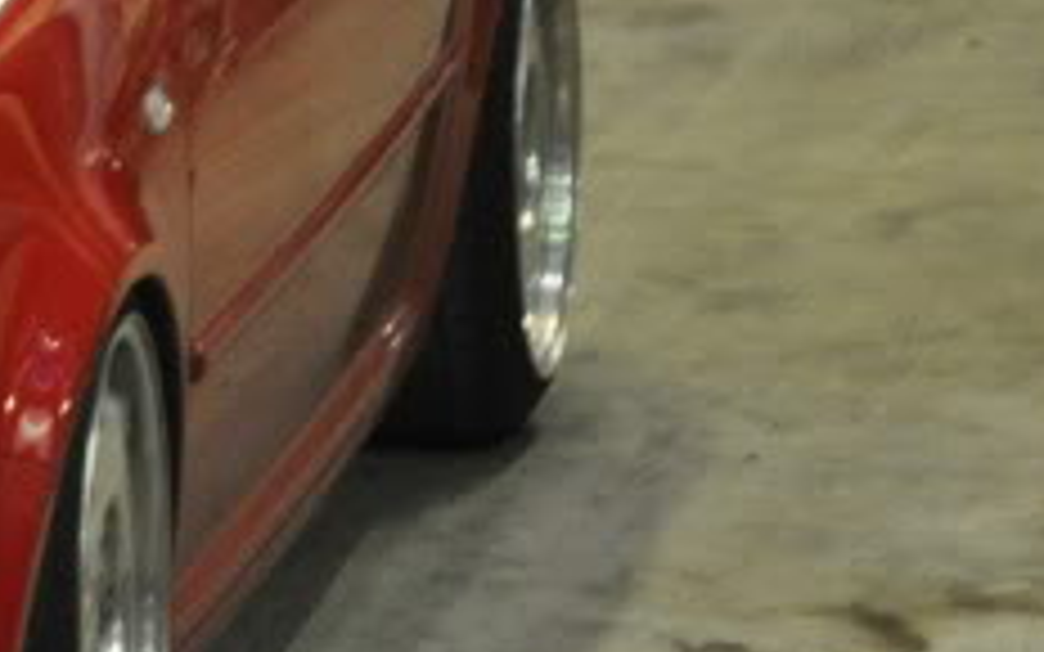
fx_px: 10563
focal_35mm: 371
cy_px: 9
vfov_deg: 3.5
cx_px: -770
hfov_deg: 5.6
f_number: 5.6
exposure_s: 1/20
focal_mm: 55
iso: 1600
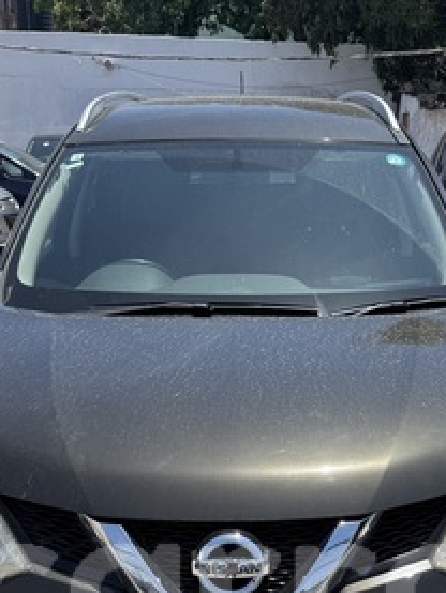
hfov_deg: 28.0
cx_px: 266
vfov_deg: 34.0
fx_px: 893
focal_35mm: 52
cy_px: 576
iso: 80
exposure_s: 1/4167
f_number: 1.78
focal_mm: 6.76
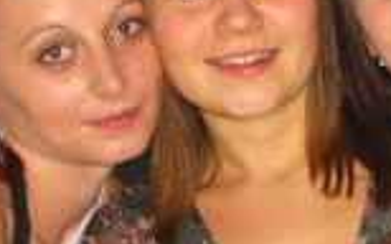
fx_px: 1672
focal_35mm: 157
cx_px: 254
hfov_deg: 13.3
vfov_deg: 8.3
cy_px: 130
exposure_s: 1/60
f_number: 2.8
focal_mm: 7.9
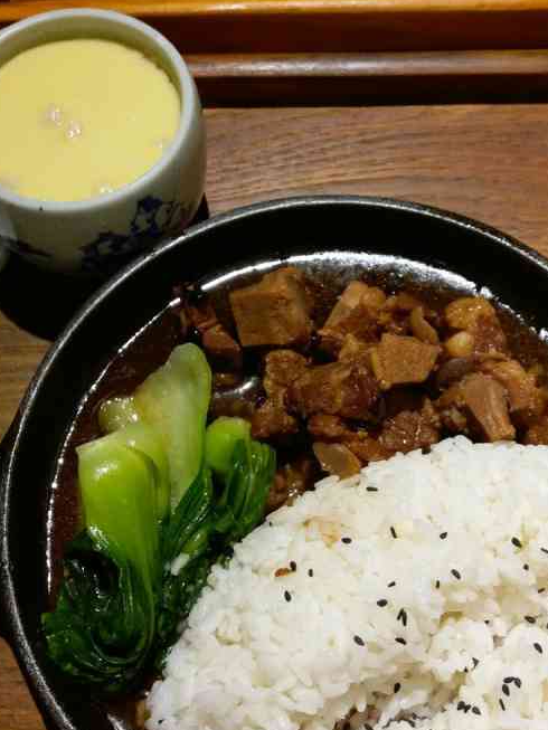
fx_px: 844
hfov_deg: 36.0
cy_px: 401
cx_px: 285
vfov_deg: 46.7
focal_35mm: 40
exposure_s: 1/33
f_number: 1.9
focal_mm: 3.7
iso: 64
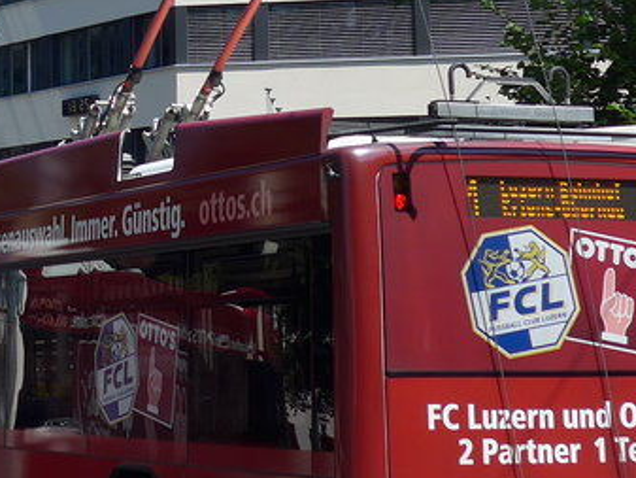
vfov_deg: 12.1
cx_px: -192
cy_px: -15
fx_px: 2224
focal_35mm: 121
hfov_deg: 15.5
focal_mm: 7
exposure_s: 1/1000
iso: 80
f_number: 2.8
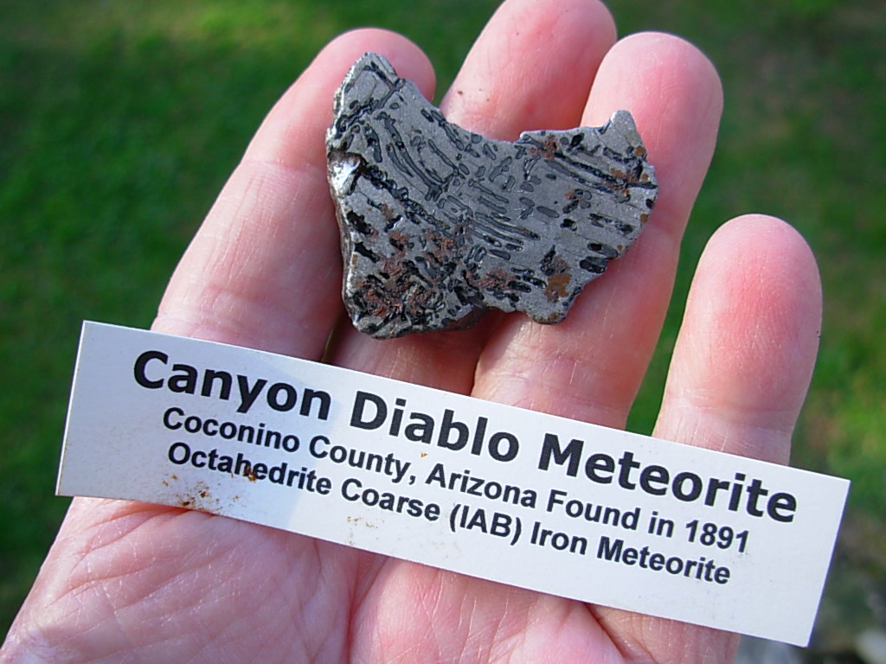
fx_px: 973
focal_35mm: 38
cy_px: 332
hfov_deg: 49.0
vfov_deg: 37.7
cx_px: 443
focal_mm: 6.3
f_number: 2.9
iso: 50
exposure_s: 1/144
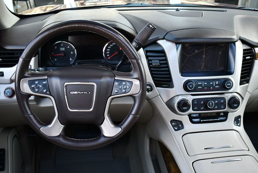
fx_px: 258
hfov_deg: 53.1
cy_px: 86
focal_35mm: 36
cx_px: 129
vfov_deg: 36.9
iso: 800
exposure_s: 1/200
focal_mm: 18
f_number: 3.5
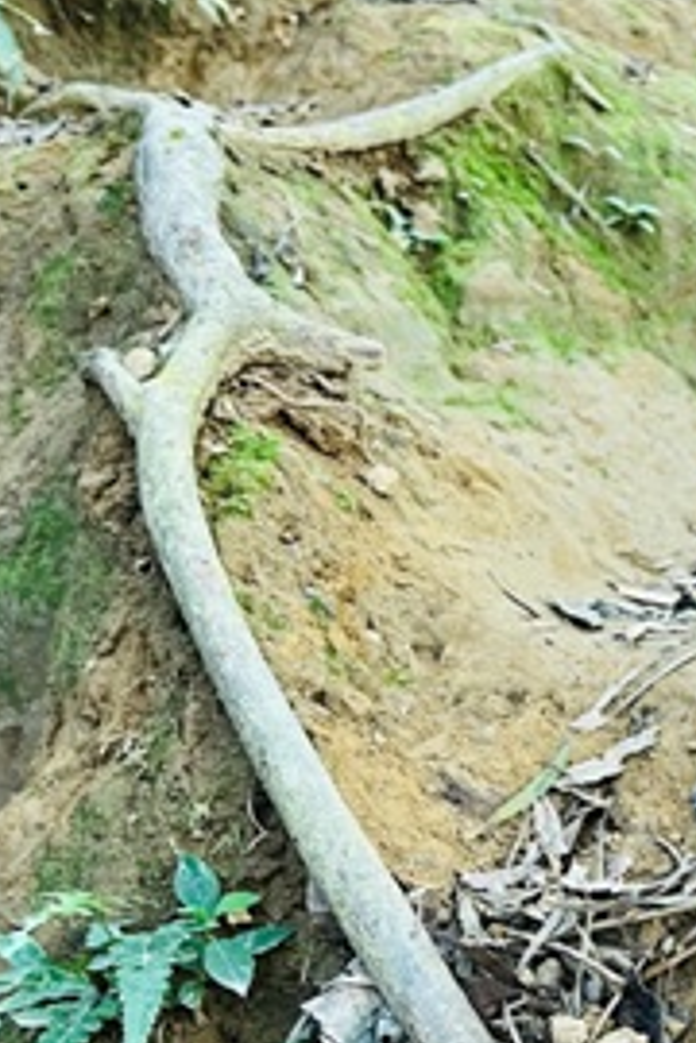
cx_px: 862
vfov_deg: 25.3
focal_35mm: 80
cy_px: 661
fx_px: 2320
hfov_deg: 16.3
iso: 160
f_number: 1.5
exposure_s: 1/60
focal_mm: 5.7
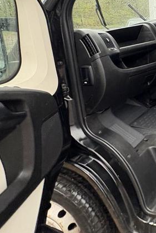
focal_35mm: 31
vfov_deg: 56.9
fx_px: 201
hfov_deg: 28.5
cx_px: 231
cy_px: 55
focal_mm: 2.22
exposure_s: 1/60
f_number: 2.2
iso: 320
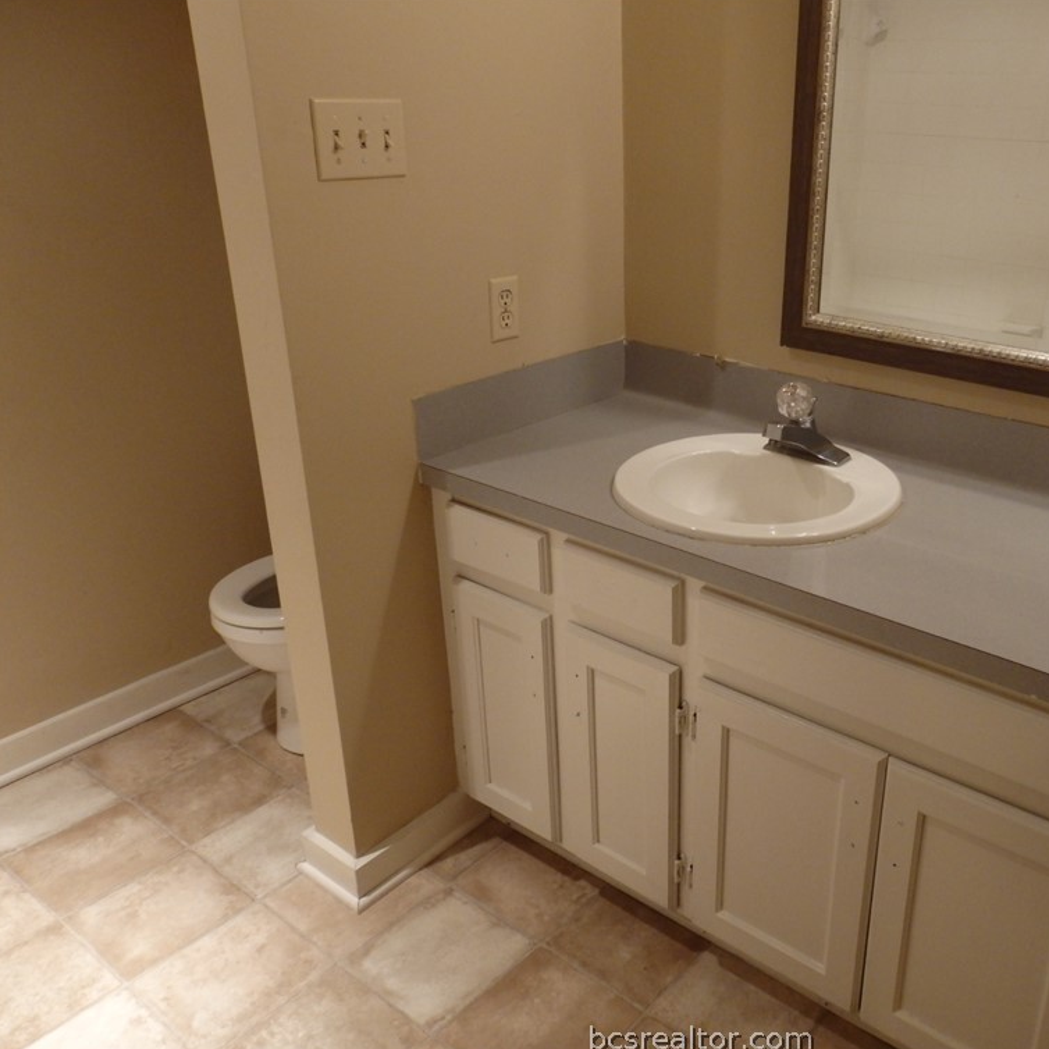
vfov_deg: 54.0
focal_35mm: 30
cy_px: 527
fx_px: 1029
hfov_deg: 53.0
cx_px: 701
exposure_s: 1/30
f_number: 3
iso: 320
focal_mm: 4.5
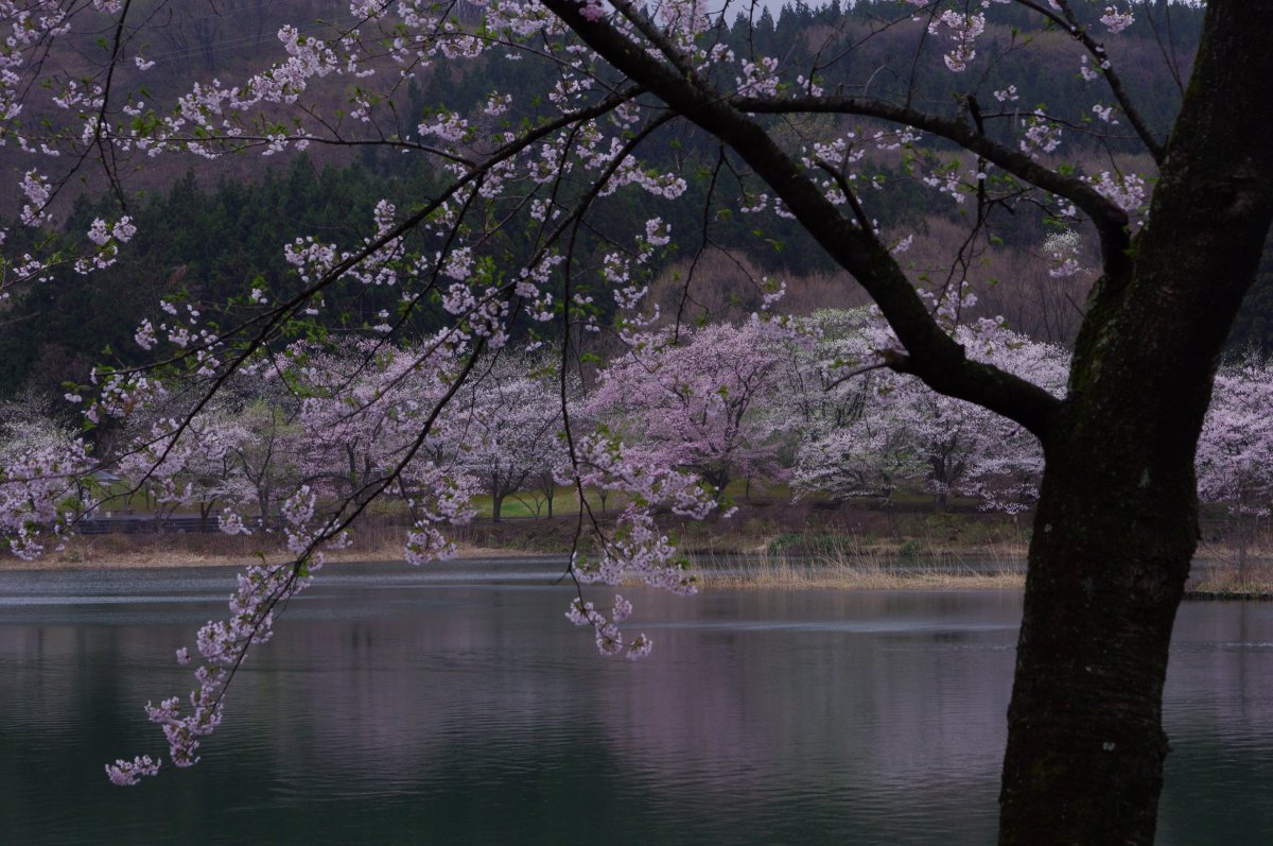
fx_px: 2896
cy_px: 423
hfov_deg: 24.8
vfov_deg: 16.6
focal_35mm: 82
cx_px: 636
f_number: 8
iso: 640
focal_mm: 55
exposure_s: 1/100
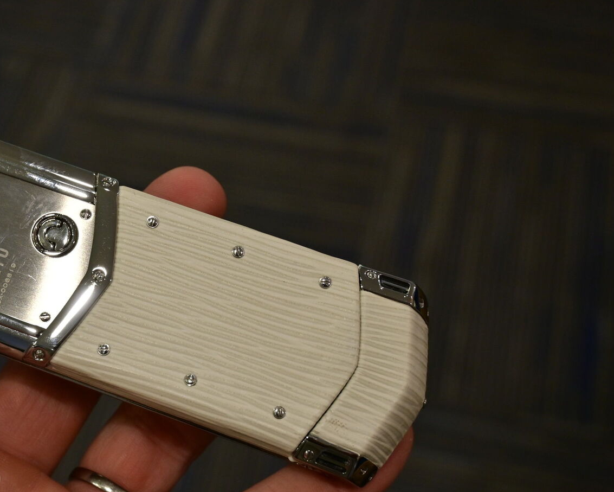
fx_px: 1127
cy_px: 331
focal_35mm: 62
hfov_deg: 29.7
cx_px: 108
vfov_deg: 24.5
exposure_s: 1/125
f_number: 5.6
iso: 400
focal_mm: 26
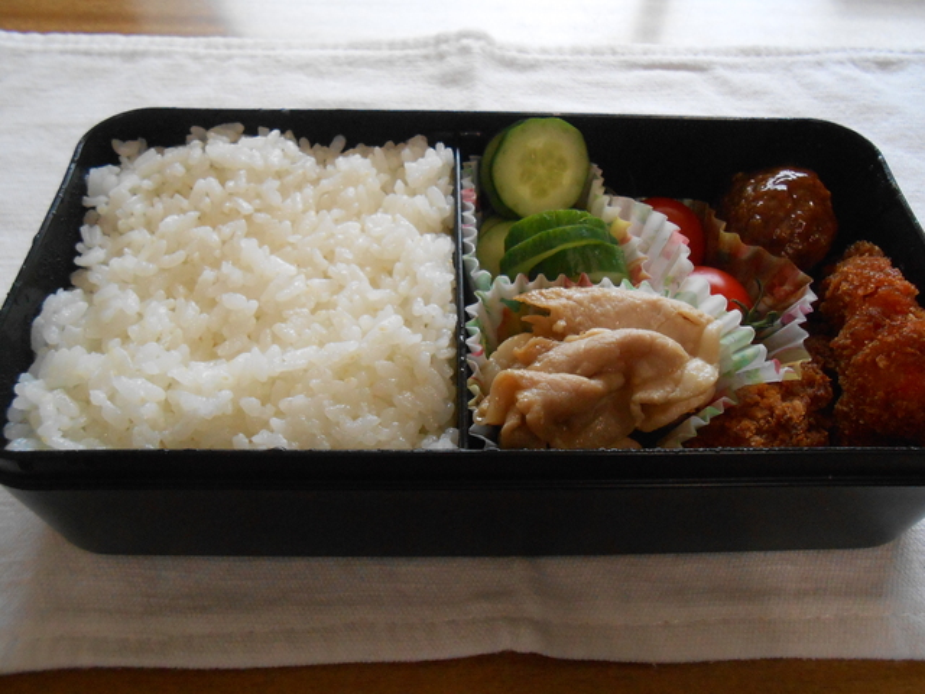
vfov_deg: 53.1
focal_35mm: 26
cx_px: 462
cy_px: 347
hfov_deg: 67.3
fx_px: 695
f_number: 3.5
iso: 500
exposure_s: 1/125
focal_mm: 4.6
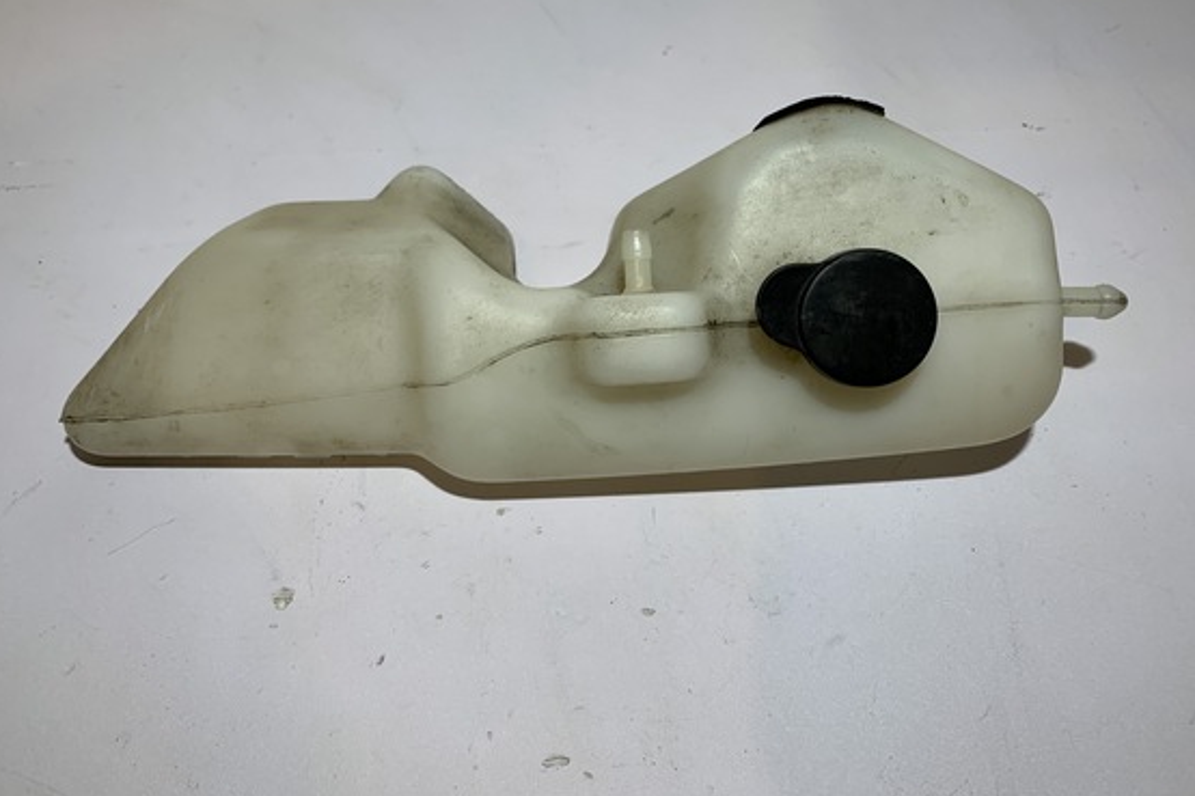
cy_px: 349
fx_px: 929
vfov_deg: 46.3
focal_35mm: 28
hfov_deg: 65.5
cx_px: 605
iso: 32
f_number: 1.8
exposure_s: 1/121
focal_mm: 4.25
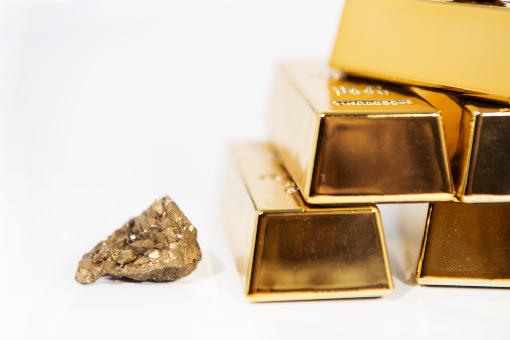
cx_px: 258
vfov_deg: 15.0
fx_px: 1289
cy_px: 124
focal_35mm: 91
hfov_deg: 22.4
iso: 64
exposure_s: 1/50
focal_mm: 70
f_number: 4
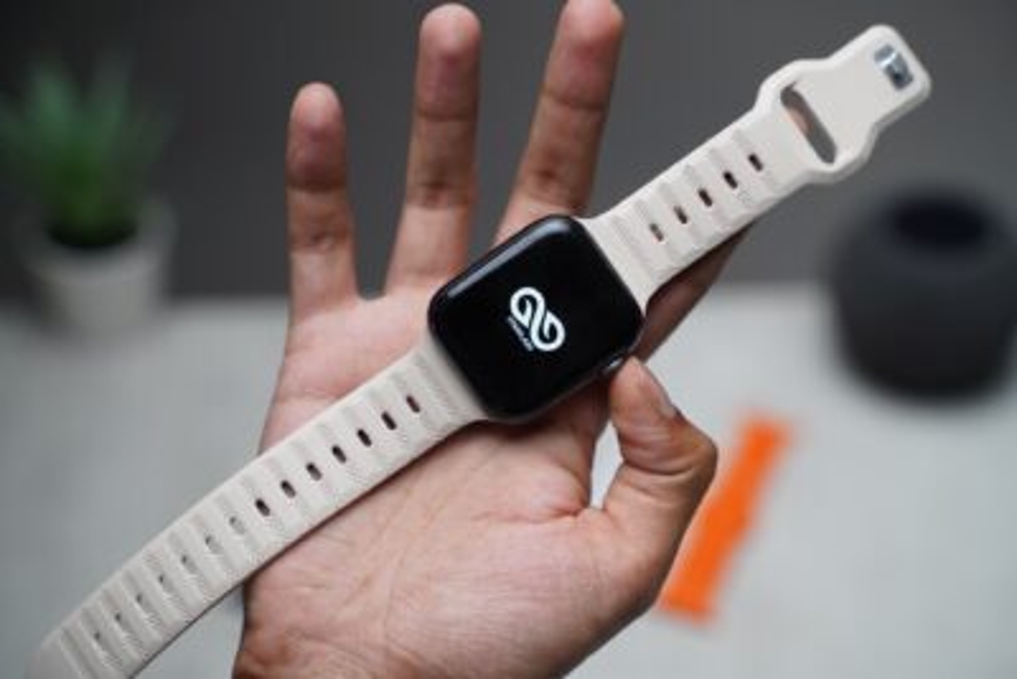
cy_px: 340
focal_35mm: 64
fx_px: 1809
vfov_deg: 21.3
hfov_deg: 31.4
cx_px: 508
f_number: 4
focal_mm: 64
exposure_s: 1/80
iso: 640
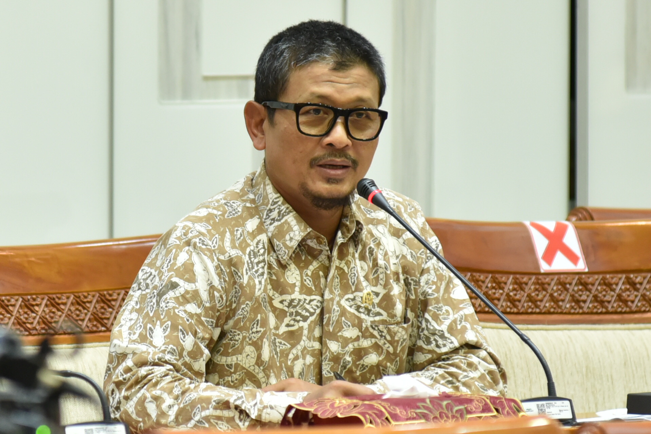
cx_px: 326
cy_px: 217
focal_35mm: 200
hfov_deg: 10.3
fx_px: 3616
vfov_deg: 6.9
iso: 2000
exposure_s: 1/200
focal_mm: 200
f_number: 4
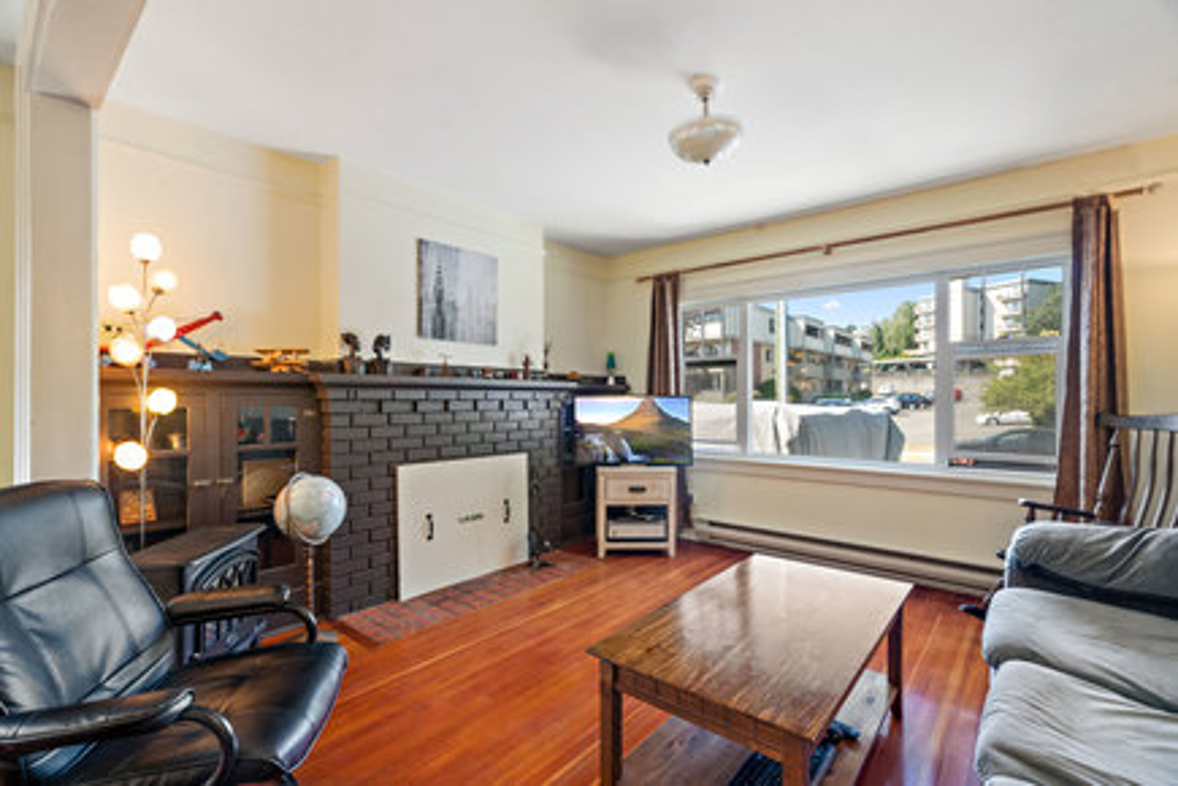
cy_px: 393
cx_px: 589
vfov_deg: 73.7
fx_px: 524
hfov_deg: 96.7
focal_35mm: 16
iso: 320
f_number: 9
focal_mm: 16
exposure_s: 1.6
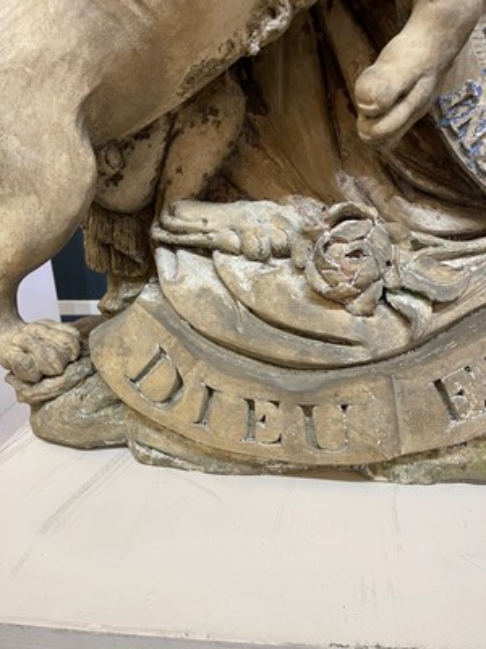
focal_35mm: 25
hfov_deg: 54.9
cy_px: 324
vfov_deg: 69.4
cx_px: 243
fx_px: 468
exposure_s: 1/50
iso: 80
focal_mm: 5.1
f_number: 1.6
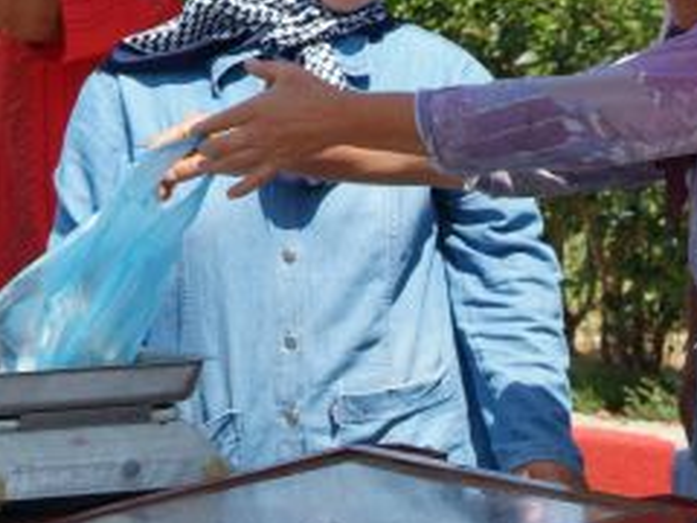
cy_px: -31
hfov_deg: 6.3
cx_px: 787
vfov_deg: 4.7
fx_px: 6343
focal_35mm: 315
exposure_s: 1/250
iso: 200
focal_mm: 65
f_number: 8
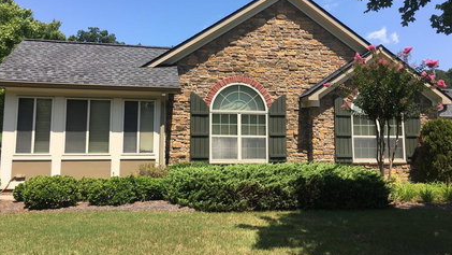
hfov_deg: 61.0
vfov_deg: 36.7
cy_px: 113
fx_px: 384
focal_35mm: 32
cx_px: 226
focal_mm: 4.15
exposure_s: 1/999
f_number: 2.2
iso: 25
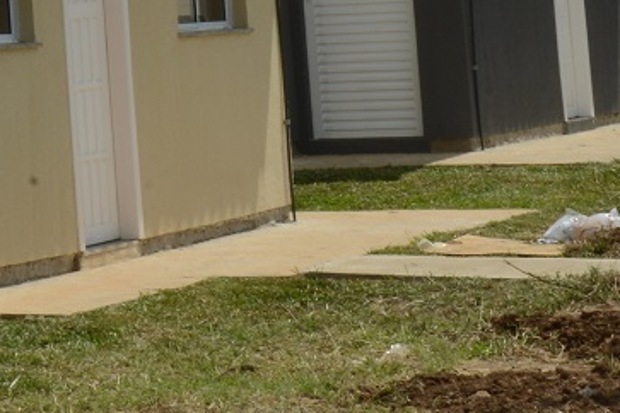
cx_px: -458
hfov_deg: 10.1
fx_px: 3324
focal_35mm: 193
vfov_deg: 6.8
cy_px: -485
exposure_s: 1/60
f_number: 22
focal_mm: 35
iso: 125
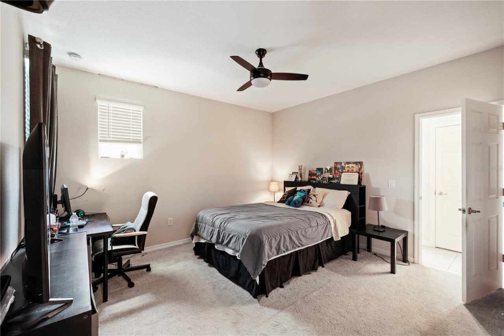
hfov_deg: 100.4
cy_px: 168
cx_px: 252
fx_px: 210
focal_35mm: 15
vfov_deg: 77.3
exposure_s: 1/2
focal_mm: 10
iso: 200
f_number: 4
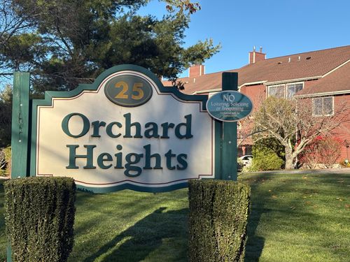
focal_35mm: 52
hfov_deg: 36.8
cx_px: 175
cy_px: 131
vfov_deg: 28.0
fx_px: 526
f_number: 1.6
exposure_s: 1/1393
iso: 32
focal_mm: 5.96
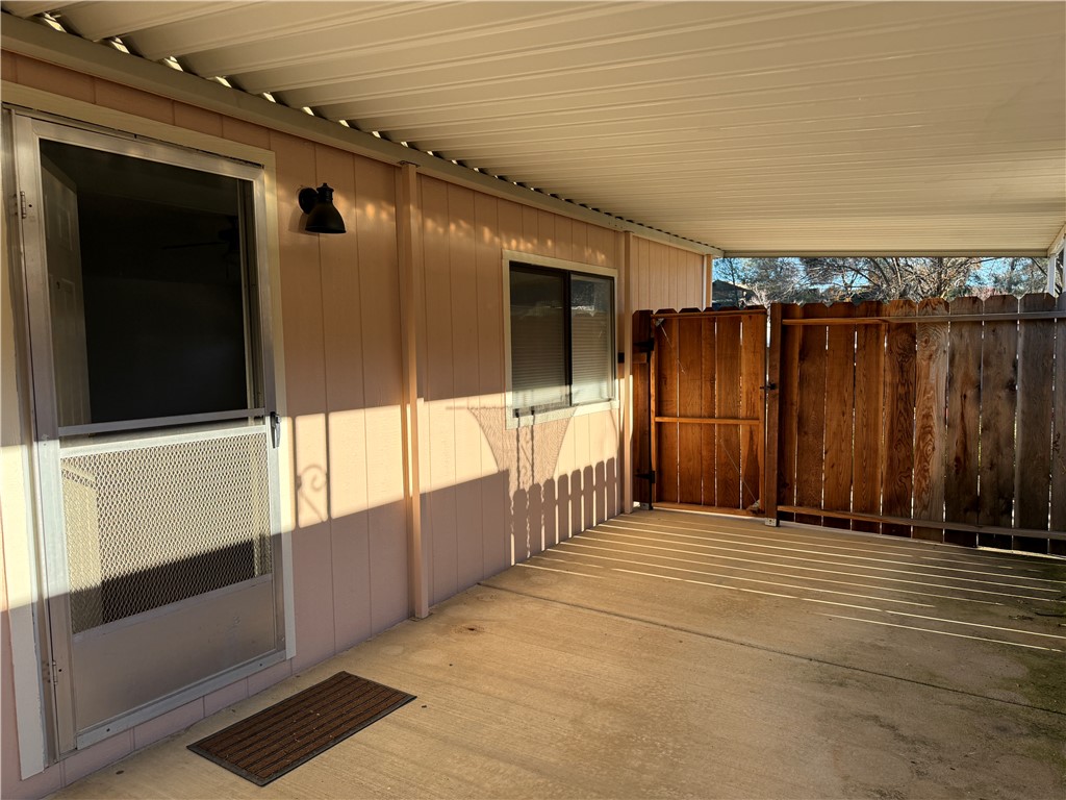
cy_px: 400
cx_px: 533
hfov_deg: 71.6
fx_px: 739
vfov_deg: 56.8
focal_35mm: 24
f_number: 1.78
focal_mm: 6.76
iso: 100
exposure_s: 1/1292
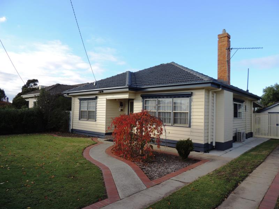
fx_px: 193
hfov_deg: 71.6
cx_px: 140
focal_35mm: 24
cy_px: 104
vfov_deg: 56.8
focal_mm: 4.3
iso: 100
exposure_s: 1/400
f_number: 3
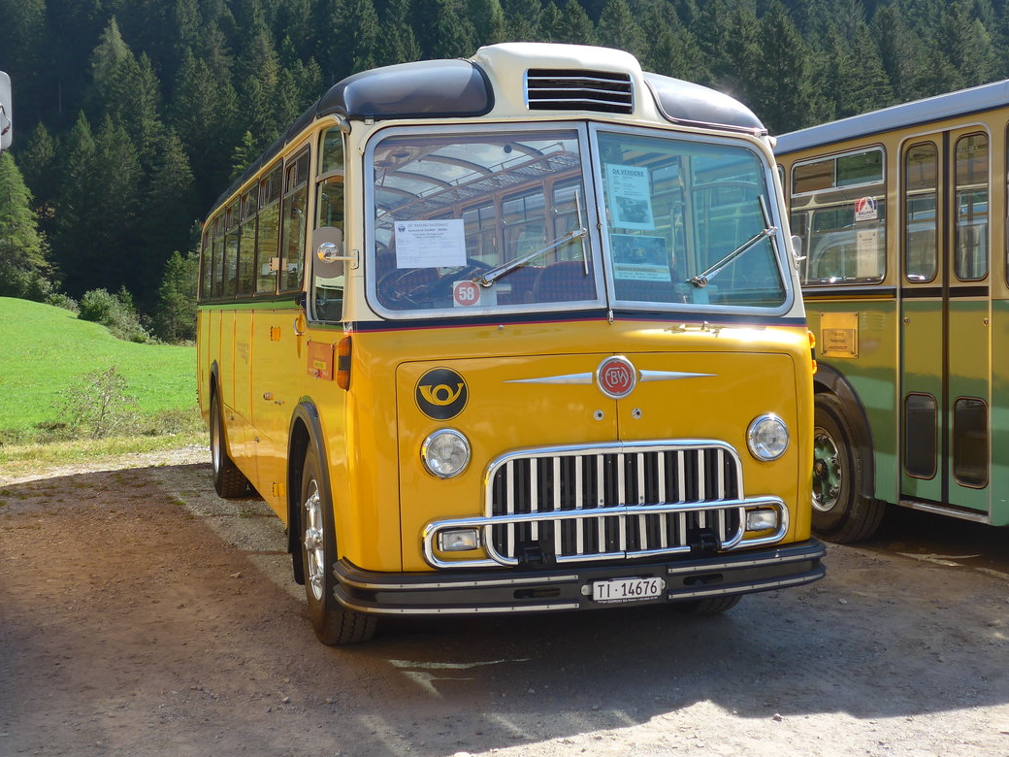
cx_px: 492
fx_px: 1312
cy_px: 327
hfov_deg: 42.1
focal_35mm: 45
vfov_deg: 32.1
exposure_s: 1/640
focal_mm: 8
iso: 80
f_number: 2.8
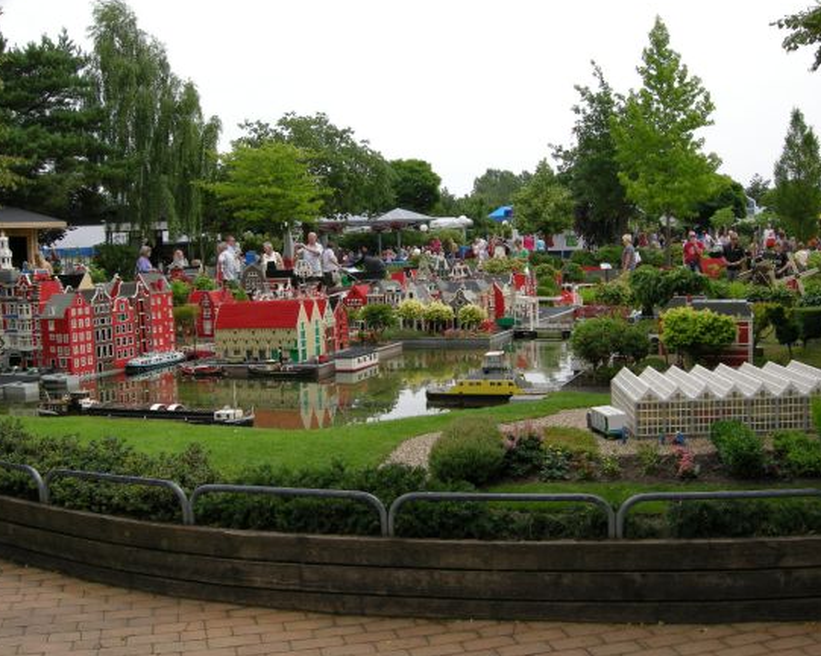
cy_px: 320
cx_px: 410
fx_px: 947
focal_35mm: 39
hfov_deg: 46.9
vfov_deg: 38.2
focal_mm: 7.5
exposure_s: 1/212
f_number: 4.8
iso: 64
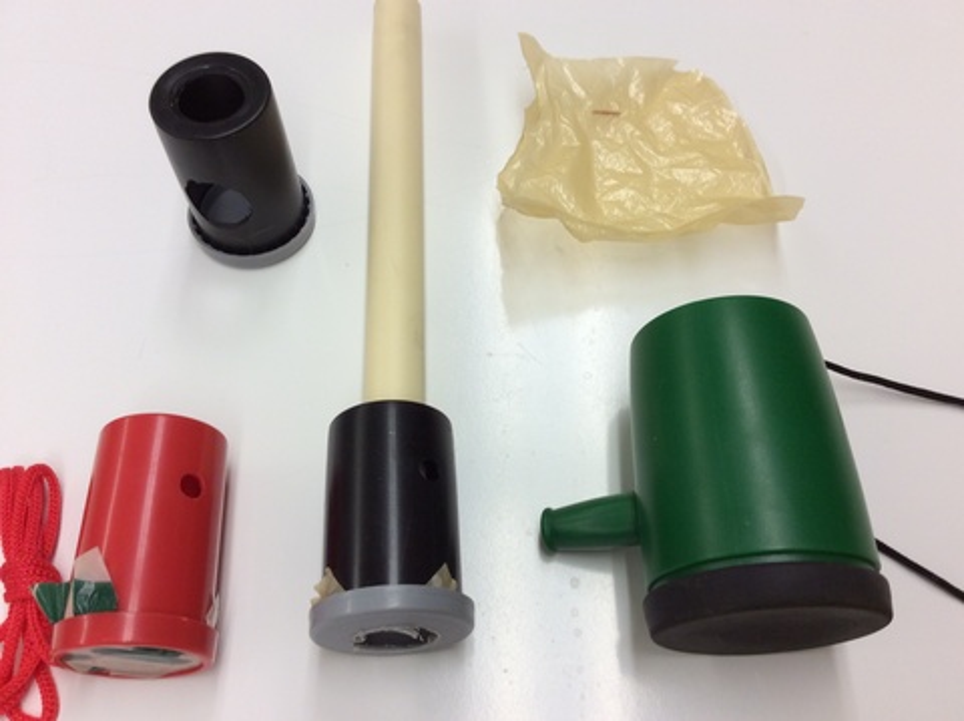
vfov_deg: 44.1
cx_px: 482
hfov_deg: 56.9
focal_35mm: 32
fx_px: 890
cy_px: 360
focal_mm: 3.3
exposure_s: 1/40
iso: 32
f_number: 2.4
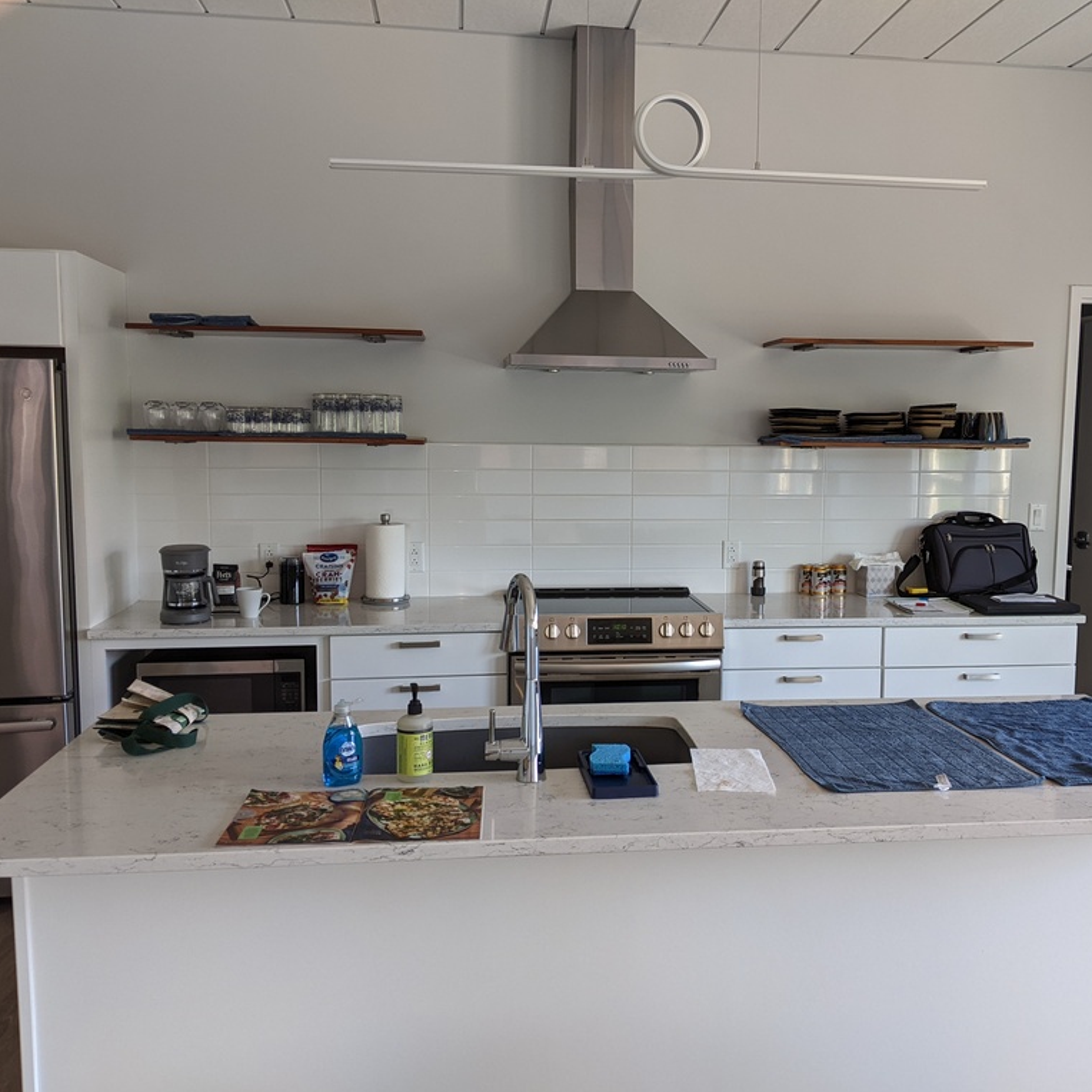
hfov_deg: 50.8
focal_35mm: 32
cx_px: 653
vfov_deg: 51.1
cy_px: 546
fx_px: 1142
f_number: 1.8
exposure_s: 1/30
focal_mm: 4.44
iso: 68
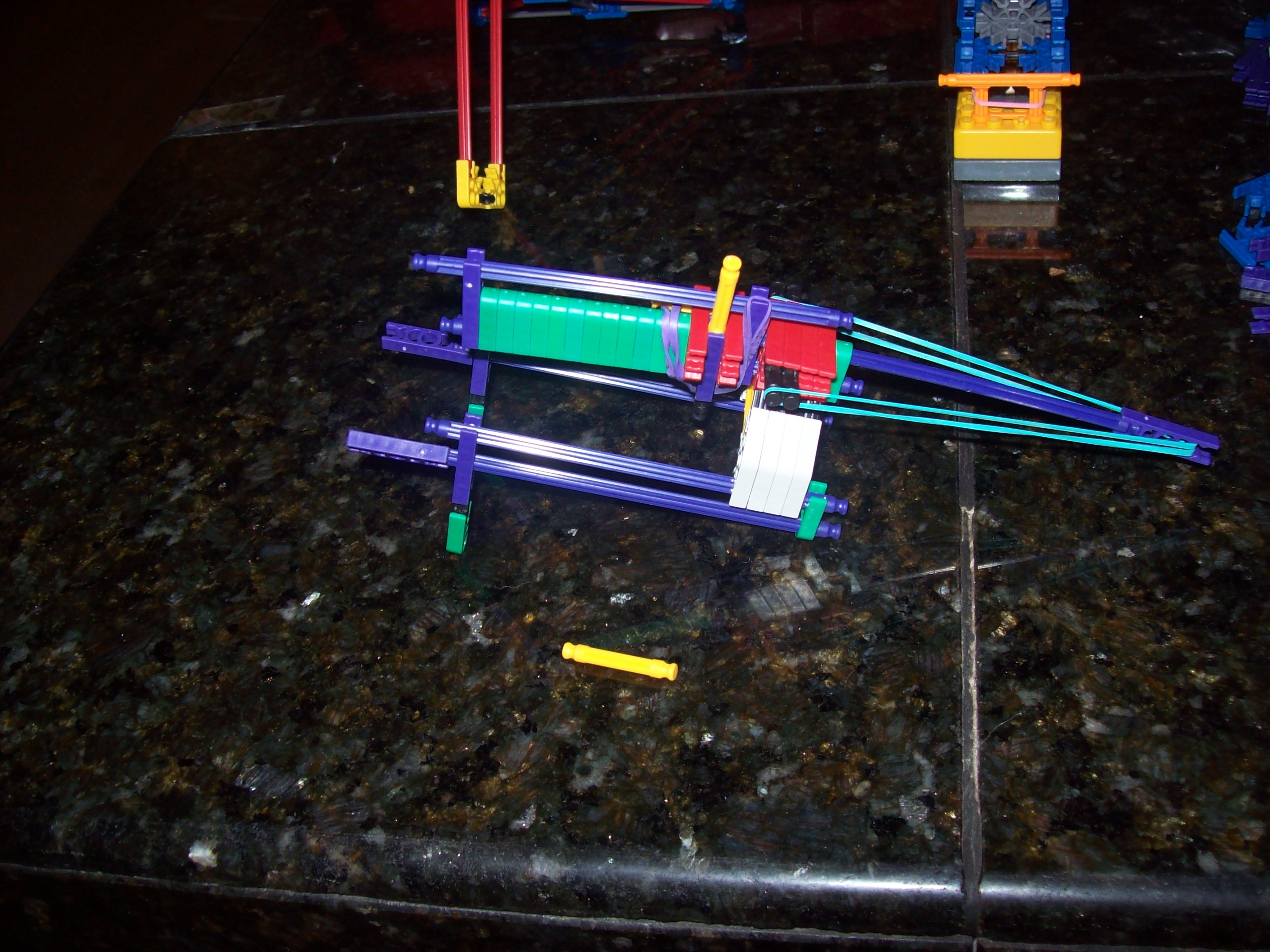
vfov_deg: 39.6
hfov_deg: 51.4
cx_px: 635
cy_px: 476
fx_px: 1320
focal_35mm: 36
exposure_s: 1/64
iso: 80
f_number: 2.7
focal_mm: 6
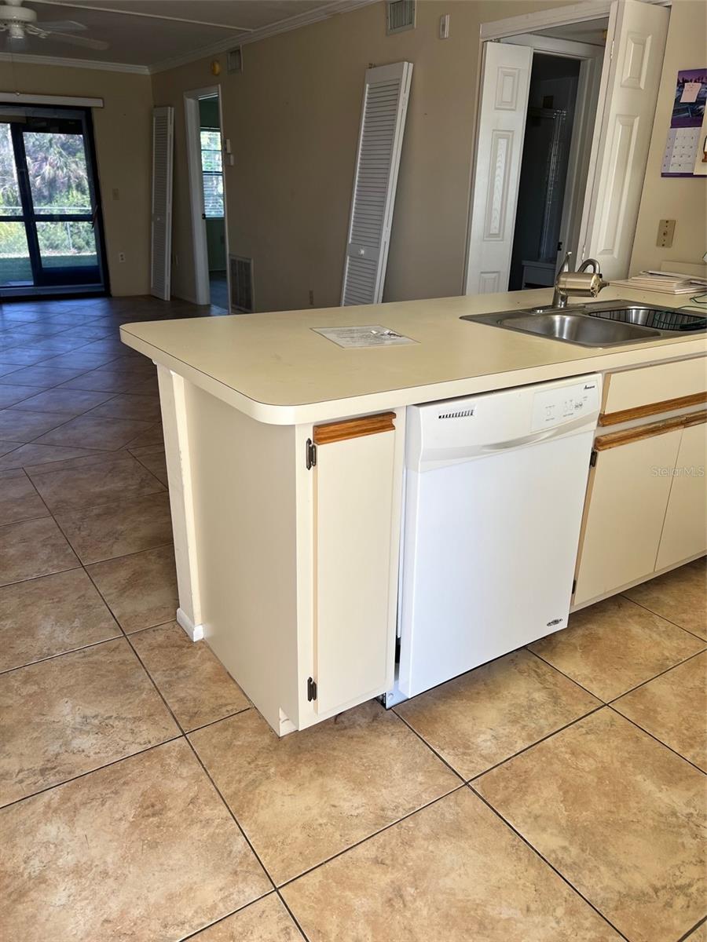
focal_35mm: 26
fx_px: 708
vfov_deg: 67.3
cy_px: 471
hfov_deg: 53.1
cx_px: 354
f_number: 1.5
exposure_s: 1/127
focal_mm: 5.7
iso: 32
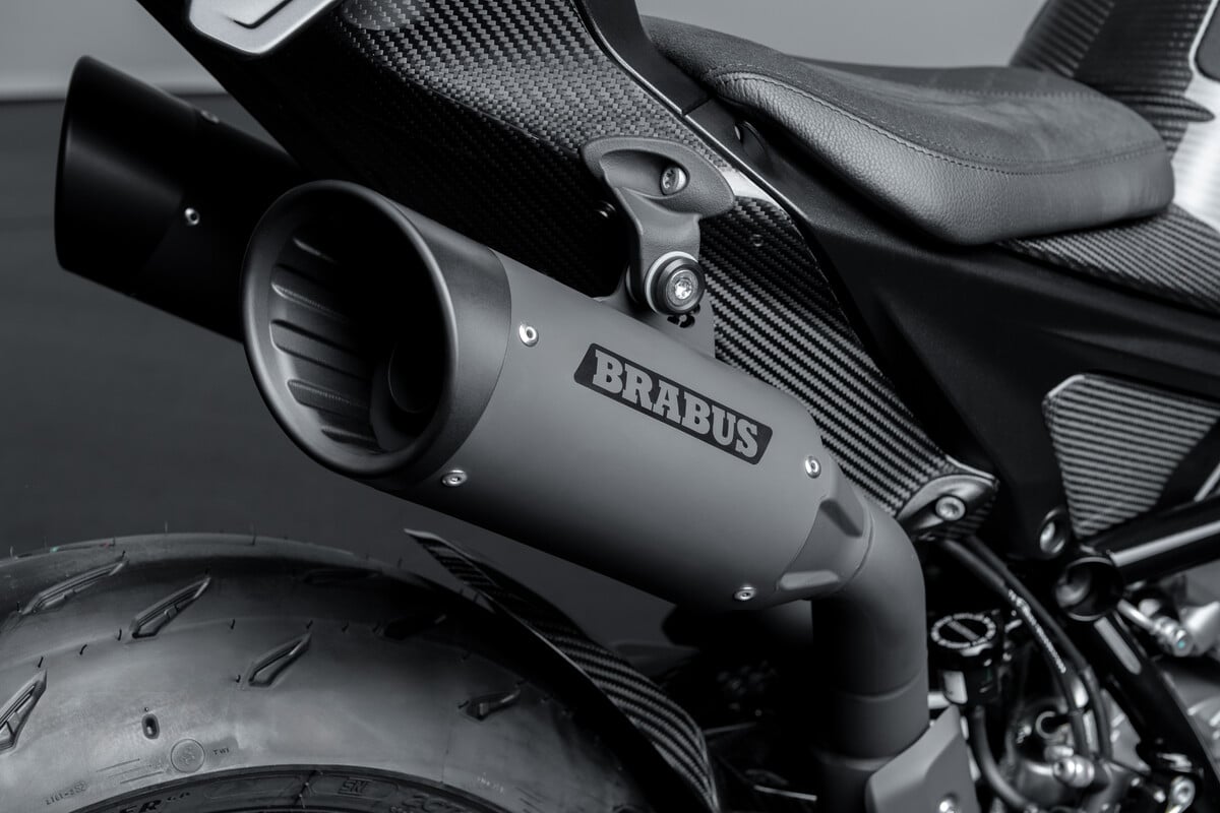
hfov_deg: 32.4
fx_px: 2101
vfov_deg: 21.9
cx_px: 610
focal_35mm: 62
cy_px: 406
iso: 400
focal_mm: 62
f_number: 8
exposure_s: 1/160
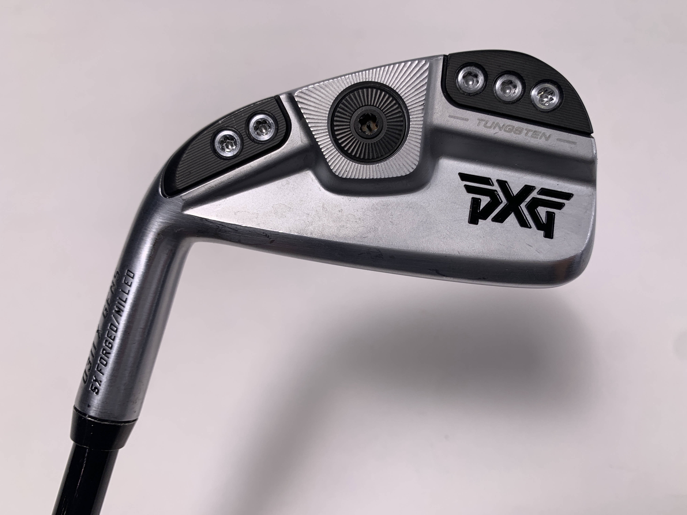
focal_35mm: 26
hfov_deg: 67.3
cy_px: 258
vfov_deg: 53.1
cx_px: 344
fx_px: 516
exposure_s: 1/287
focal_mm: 4.25
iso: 25
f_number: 1.8
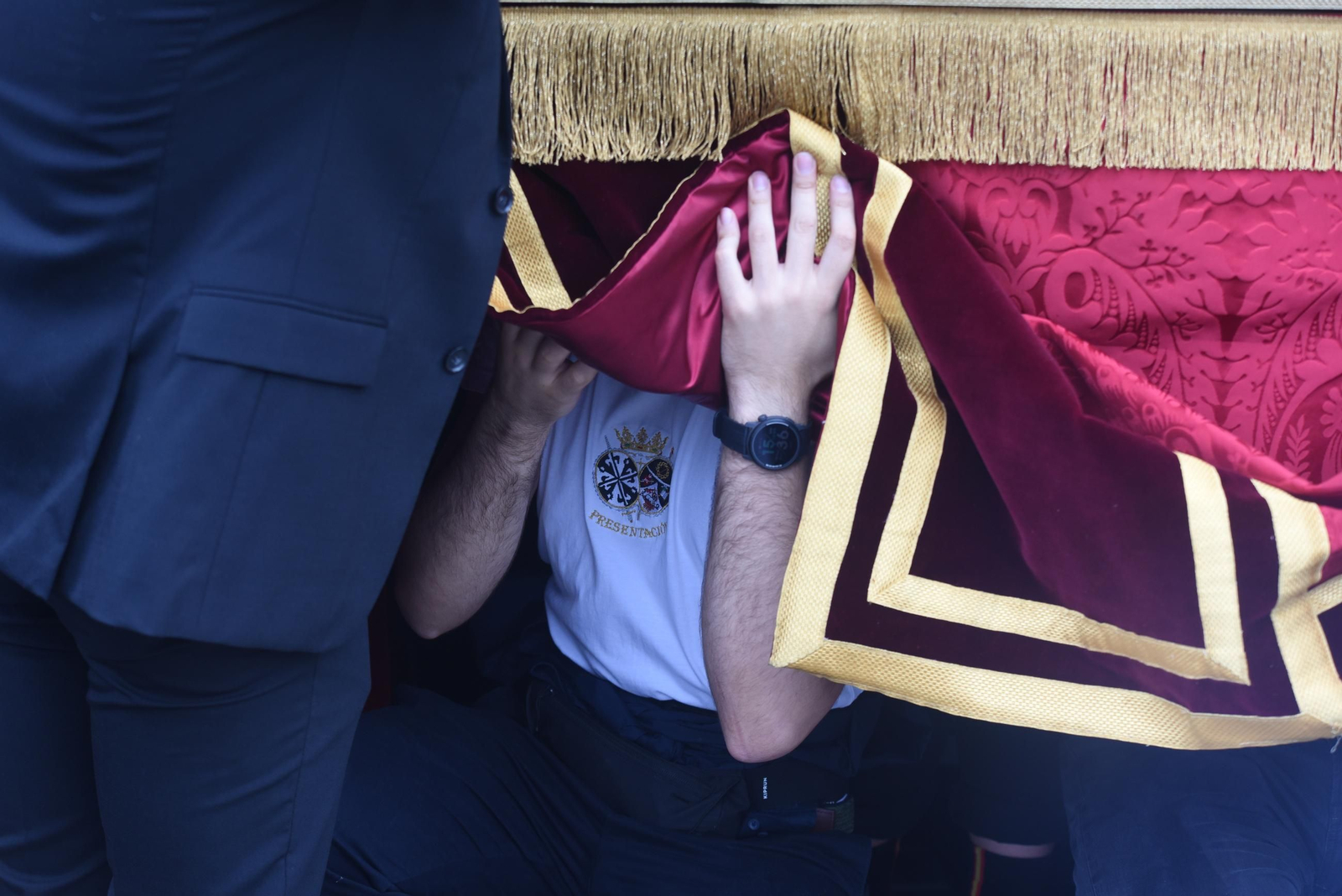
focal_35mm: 70
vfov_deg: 19.5
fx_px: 2610
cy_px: 448
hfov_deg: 28.8
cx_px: 671
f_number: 5
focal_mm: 70
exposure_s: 1/250
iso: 720
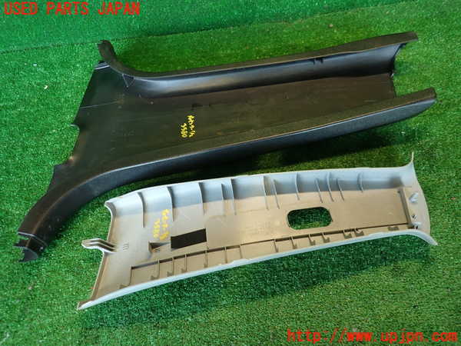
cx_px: 230
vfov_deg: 54.9
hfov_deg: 69.4
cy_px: 173
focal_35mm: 25
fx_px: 333
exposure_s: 1/40
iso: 200
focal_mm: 4.5
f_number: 2
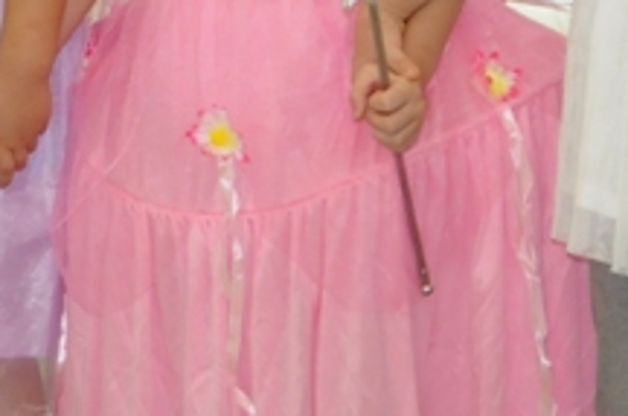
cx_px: 99
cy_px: -348
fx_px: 4349
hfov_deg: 8.2
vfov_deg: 5.4
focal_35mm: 250
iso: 800
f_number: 4
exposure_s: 1/60
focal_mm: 45
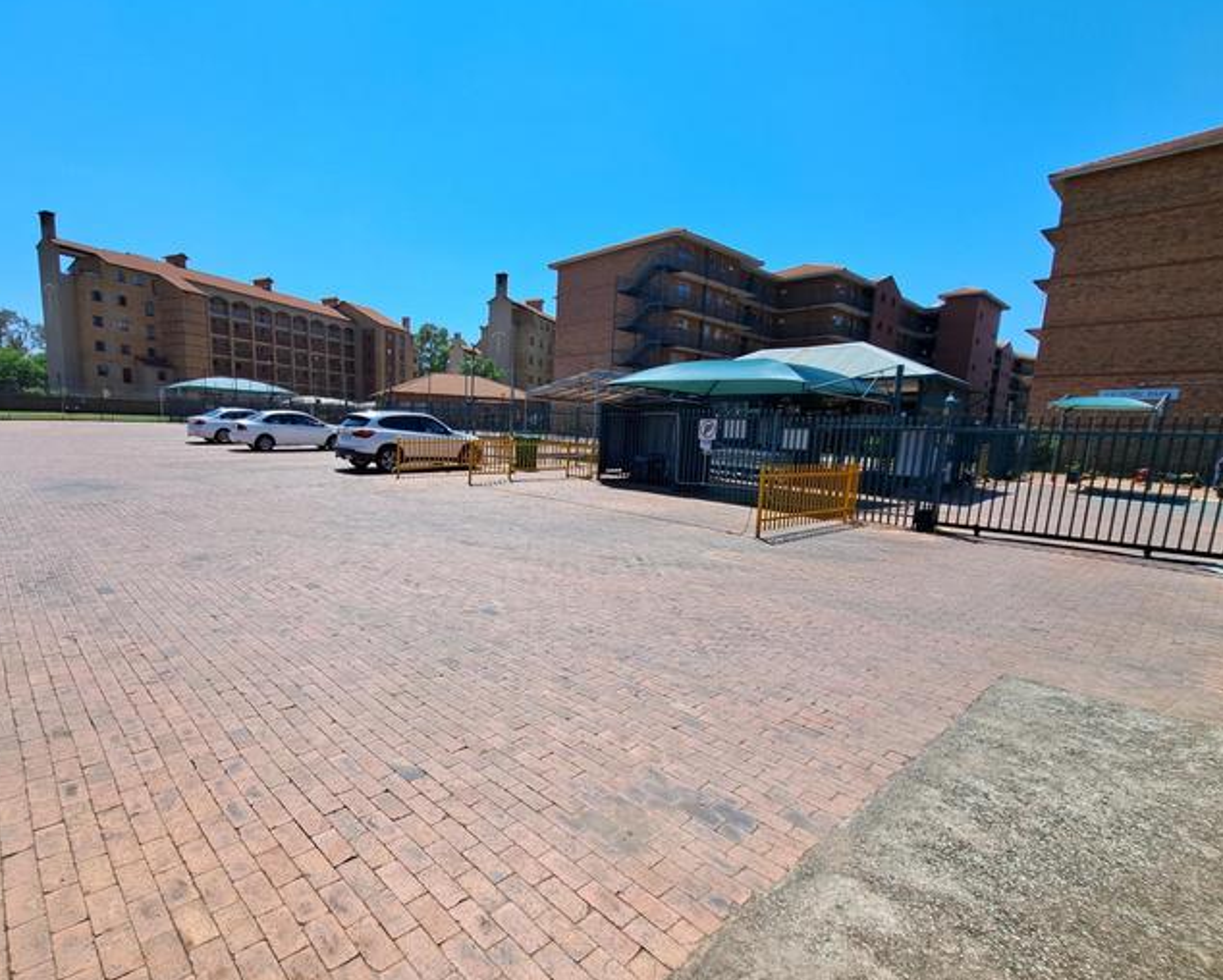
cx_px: 525
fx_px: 579
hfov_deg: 92.5
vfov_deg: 80.0
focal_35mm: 16
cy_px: 556
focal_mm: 1.74
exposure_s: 1/1242
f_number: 2.2
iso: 50
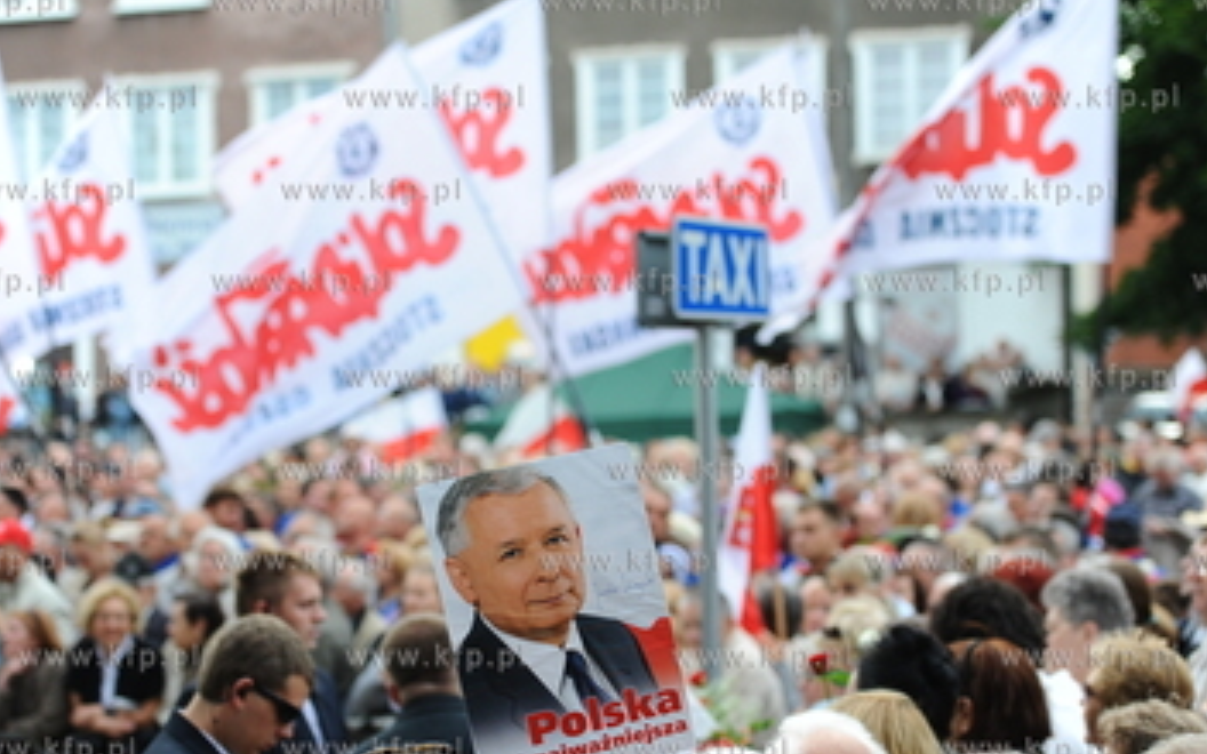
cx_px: 555
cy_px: 422
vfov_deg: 16.1
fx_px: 2664
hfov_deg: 25.5
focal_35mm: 81
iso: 320
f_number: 2.8
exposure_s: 1/400
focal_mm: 70
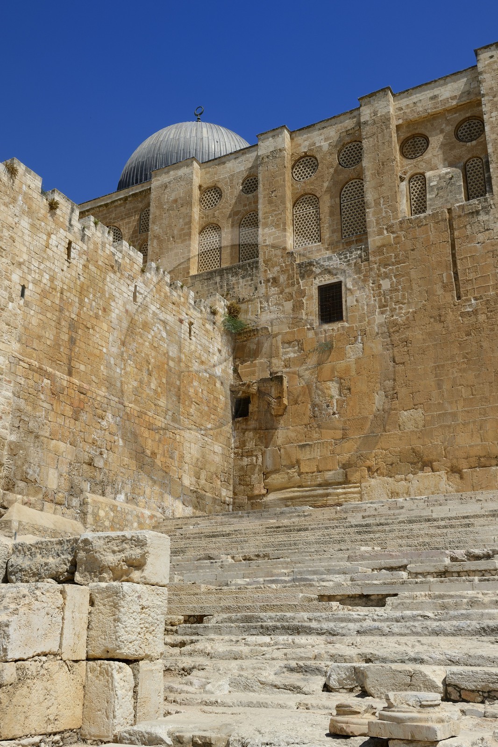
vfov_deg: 58.7
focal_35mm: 32
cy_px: 374
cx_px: 249
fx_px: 664
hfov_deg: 41.1
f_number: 10
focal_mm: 32
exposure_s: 1/250
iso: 100
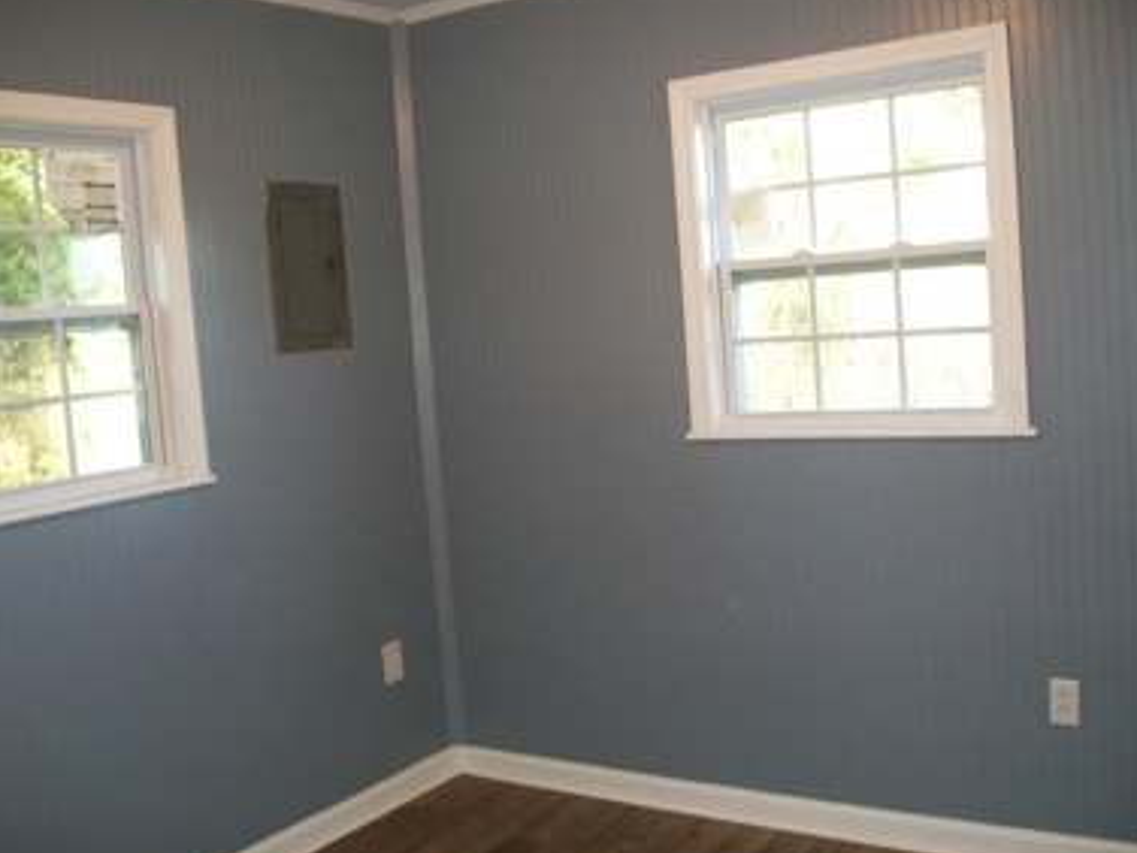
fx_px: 1117
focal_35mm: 34
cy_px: 433
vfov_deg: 41.8
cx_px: 599
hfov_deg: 53.9
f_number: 2.9
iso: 200
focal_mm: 5.7
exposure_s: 1/40
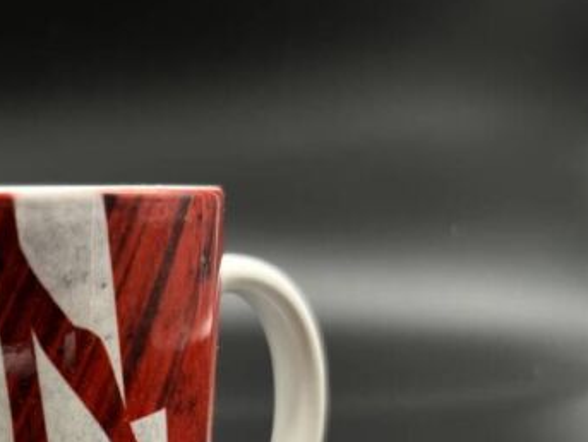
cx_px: 0
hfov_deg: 33.1
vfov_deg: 26.2
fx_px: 901
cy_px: 439
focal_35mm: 53
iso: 64
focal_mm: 5.1
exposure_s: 1/100
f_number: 1.6
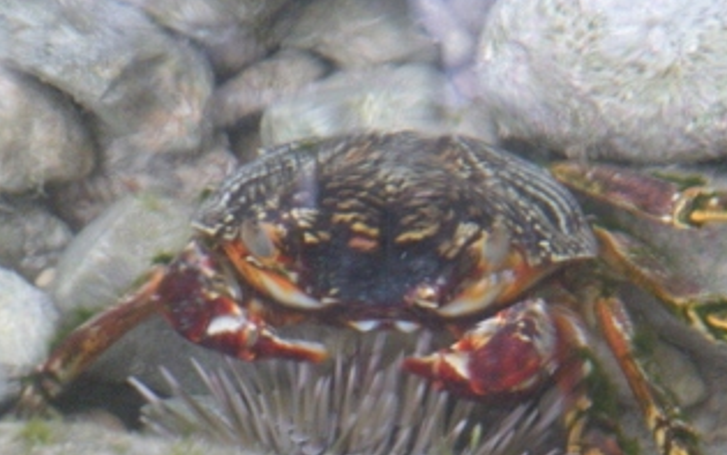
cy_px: 293
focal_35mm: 238
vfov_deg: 5.5
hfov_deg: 8.8
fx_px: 4716
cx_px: 455
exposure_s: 1/52.8
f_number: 4.8
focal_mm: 29.5
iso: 400
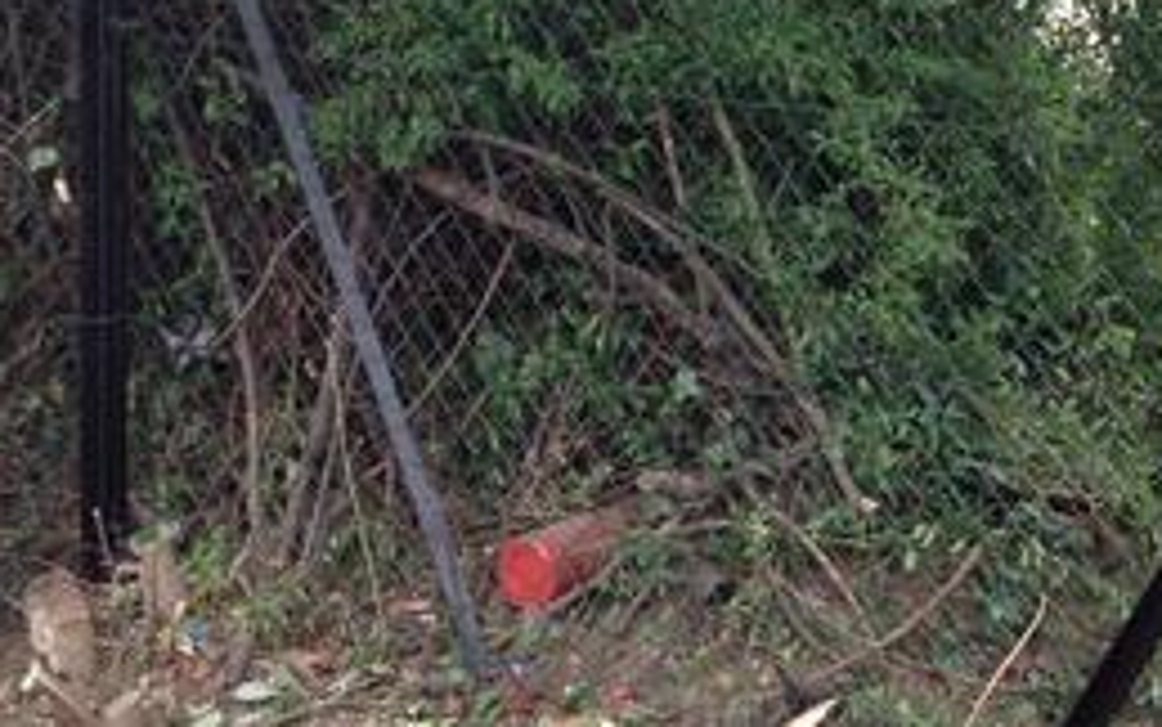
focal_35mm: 86
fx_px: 2724
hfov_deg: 23.9
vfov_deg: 15.1
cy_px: 99
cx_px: 834
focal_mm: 4.28
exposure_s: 1/120
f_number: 2.4
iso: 80
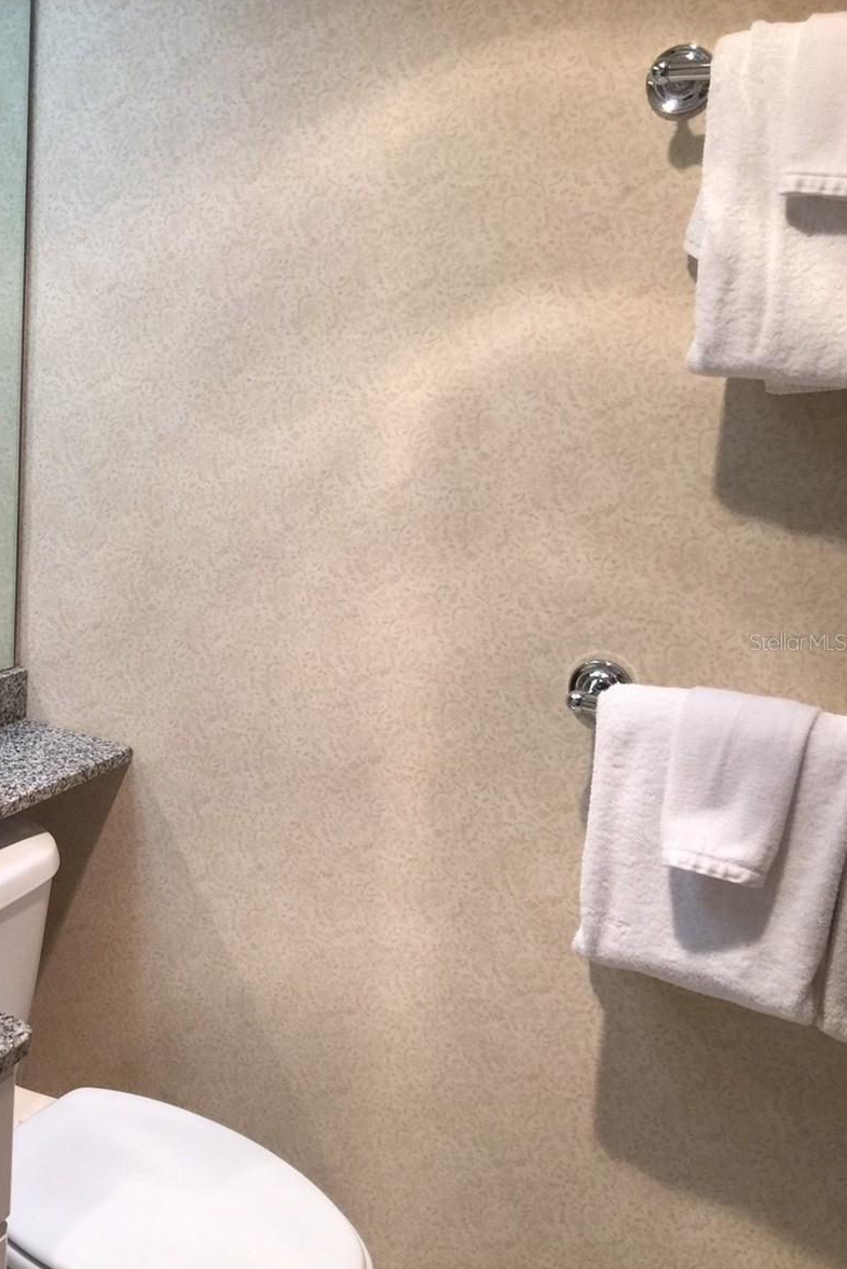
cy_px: 642
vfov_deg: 47.4
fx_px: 1446
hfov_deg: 30.2
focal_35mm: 41
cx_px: -12
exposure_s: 1/40
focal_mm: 4.15
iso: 32
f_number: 2.2
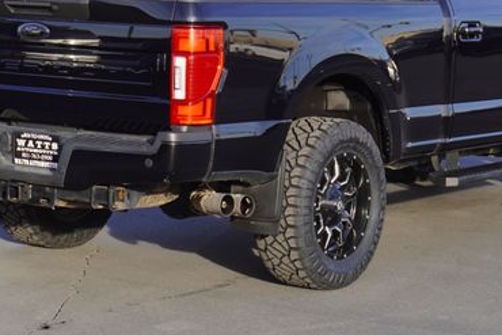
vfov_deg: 11.7
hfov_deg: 17.5
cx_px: 270
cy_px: 114
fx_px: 1630
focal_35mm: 117
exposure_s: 1/100
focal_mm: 45
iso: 100
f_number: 7.1
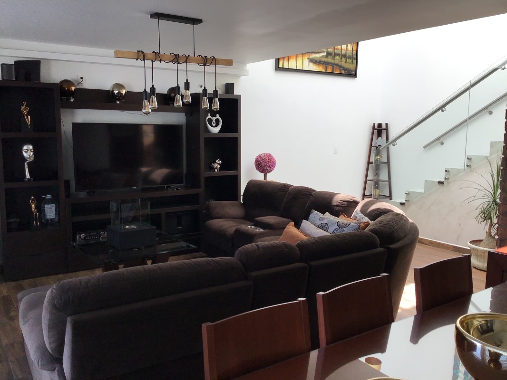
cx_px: 254
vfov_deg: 45.5
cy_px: 190
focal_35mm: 31
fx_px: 454
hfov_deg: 58.3
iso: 25
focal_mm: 3.3
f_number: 2.4
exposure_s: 1/184
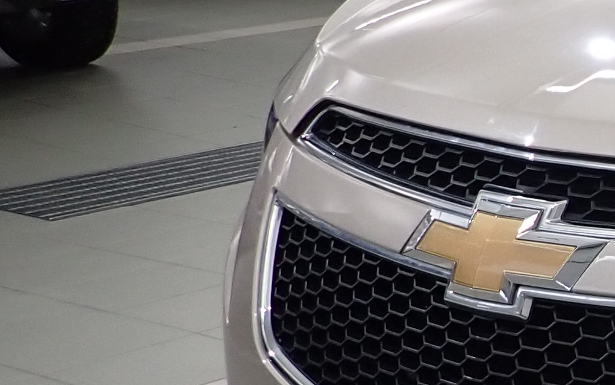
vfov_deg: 12.6
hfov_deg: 16.2
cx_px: 1167
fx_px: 1743
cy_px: 250
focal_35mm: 104
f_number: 2
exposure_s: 1/100
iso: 200
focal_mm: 4.5
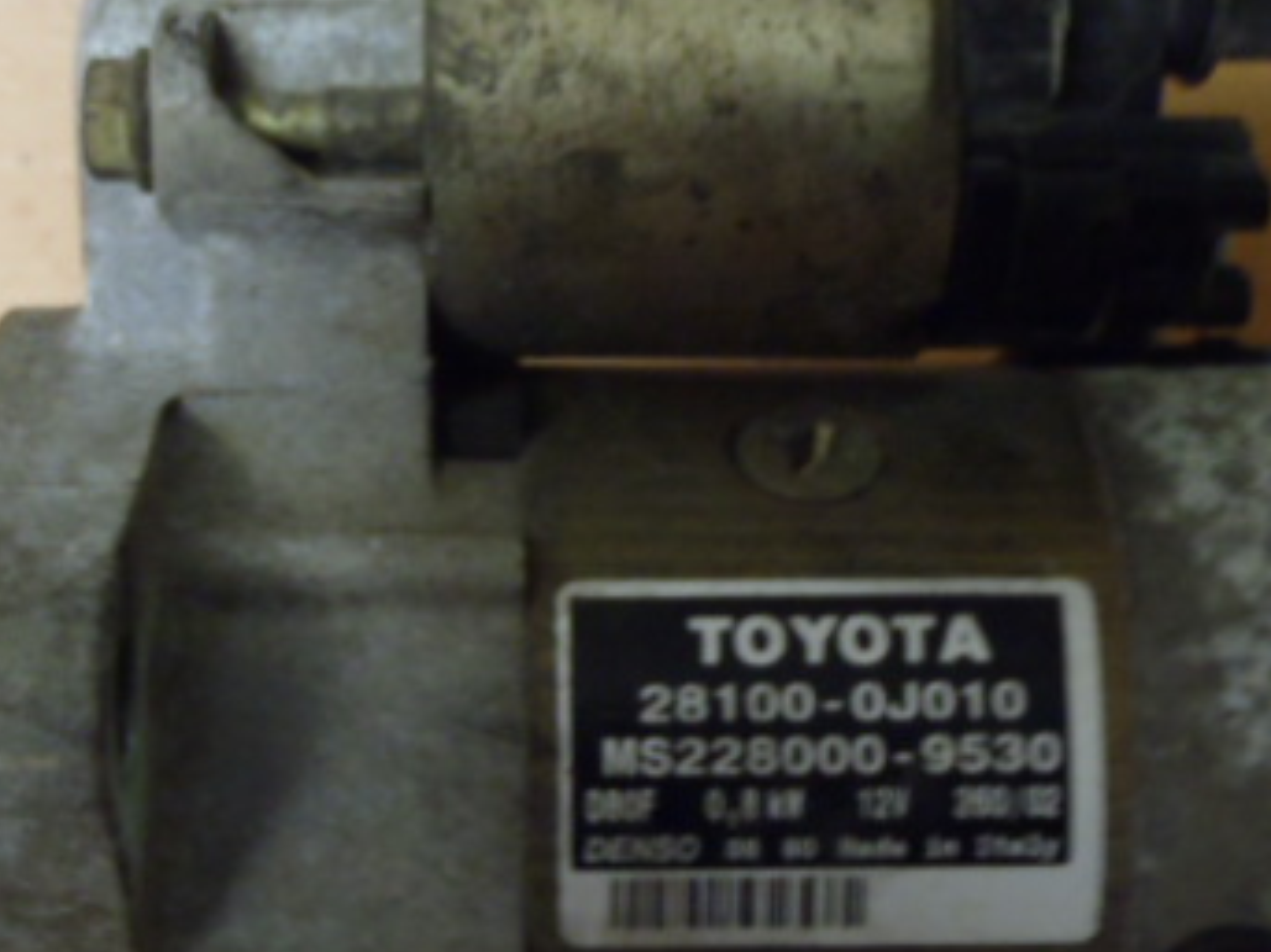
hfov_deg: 28.2
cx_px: 563
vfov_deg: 21.3
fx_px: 2533
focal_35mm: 69
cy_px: 552
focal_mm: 6.64
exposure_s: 1/4
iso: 400
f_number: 4.7
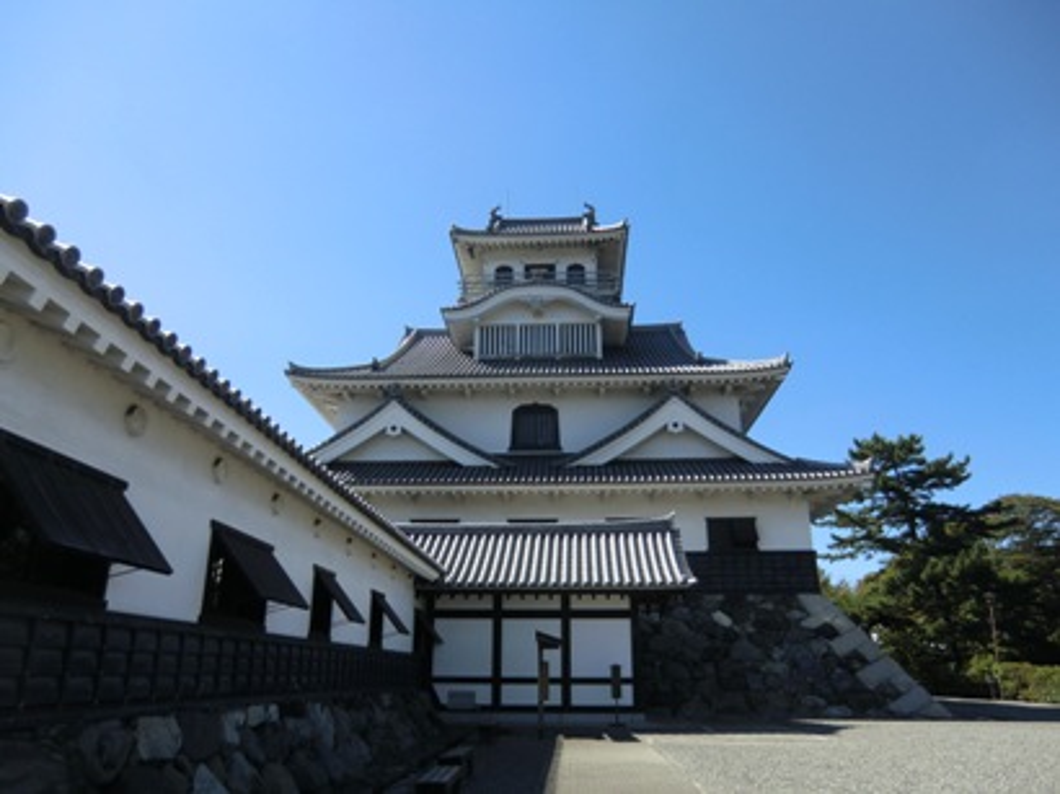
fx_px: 734
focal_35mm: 24
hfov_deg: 71.6
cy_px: 397
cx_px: 530
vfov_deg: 56.8
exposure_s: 1/640
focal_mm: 4.3
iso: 64
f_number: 3.2
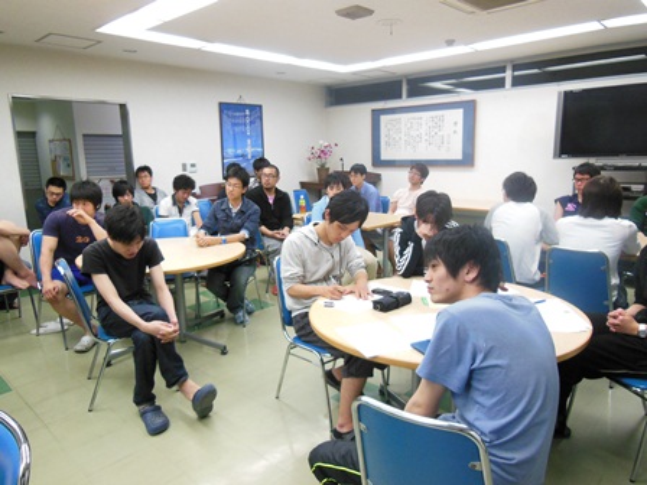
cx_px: 324
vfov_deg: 54.9
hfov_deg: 69.4
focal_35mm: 25
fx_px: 467
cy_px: 242
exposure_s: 1/30
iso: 400
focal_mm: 4.5
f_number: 3.5
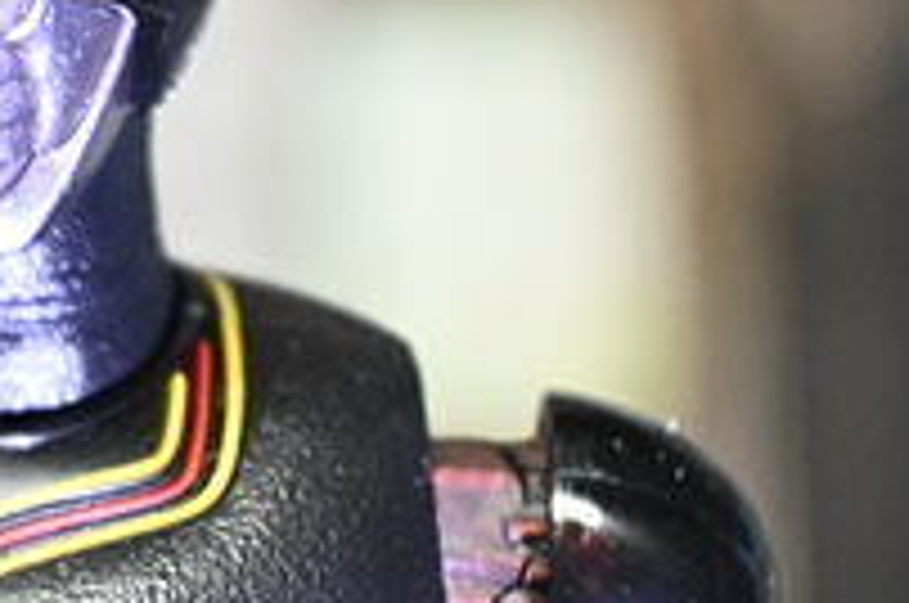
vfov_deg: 5.6
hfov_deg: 8.3
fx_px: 6151
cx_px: -234
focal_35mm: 244
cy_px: 331
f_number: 5.6
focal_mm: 41
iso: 2000
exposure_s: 1/125
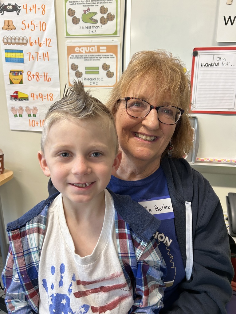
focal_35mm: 26
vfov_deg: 67.3
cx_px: 118
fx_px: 236
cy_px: 157
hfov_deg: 53.1
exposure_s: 1/60
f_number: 1.5
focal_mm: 5.7
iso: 125
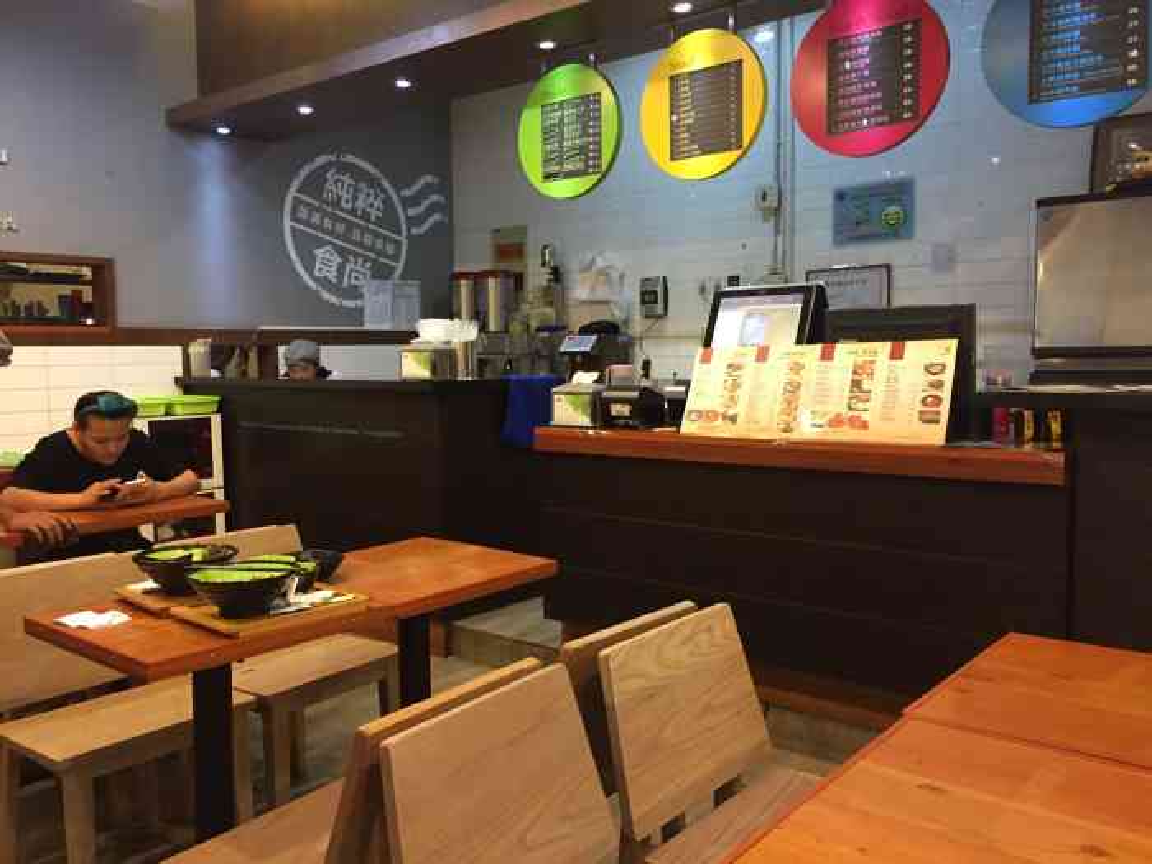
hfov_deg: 61.7
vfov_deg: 48.2
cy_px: 432
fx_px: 965
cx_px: 576
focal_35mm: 29
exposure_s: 1/33
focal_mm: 4.15
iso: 250
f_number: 2.2
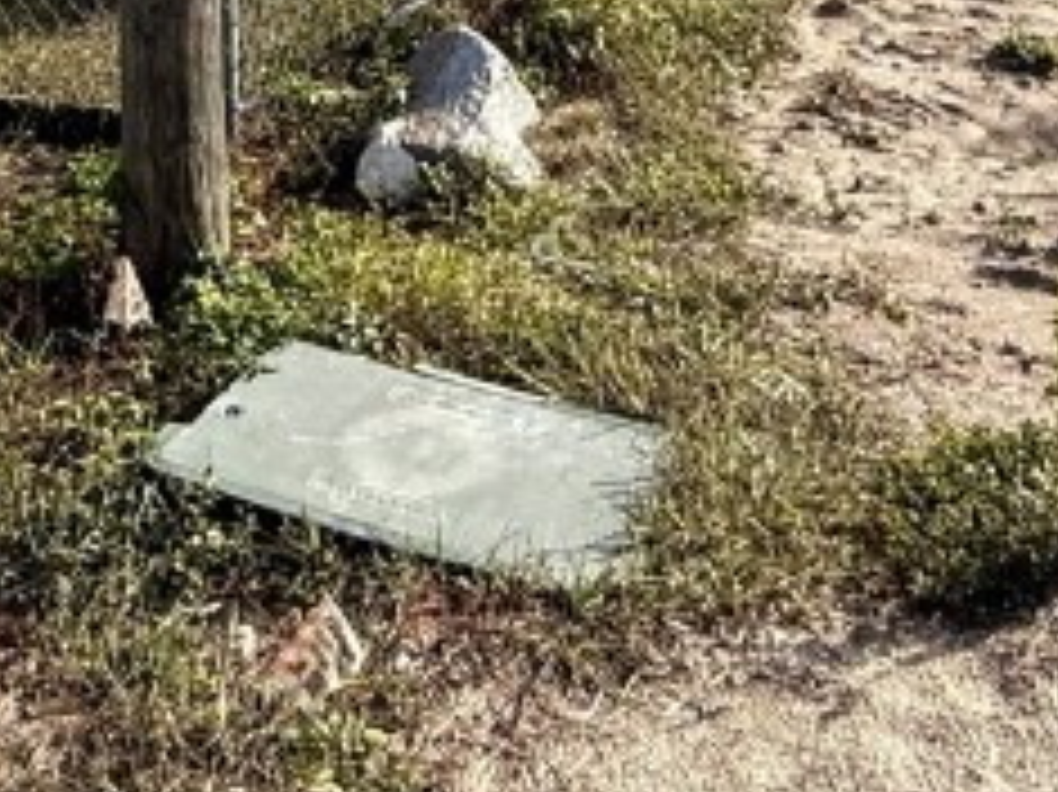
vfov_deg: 16.3
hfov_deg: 31.5
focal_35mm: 61
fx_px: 1863
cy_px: -922
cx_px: 369
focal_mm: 2.22
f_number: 2.2
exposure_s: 1/1339
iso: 64
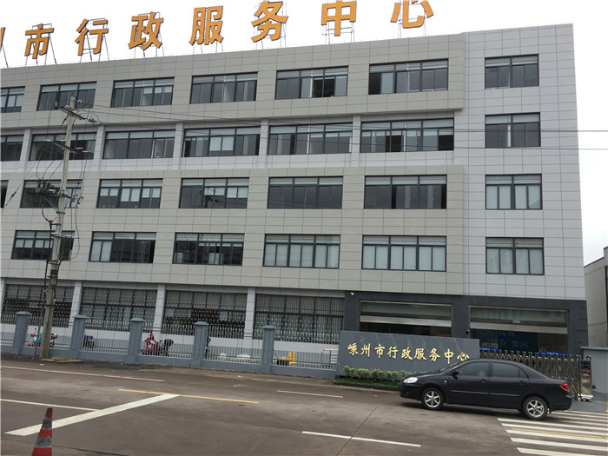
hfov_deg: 61.7
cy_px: 228
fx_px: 509
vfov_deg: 48.2
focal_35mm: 29
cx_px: 304
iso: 32
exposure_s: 1/1364
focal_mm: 4.15
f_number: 2.2
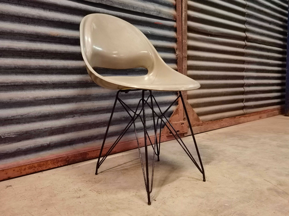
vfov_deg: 48.2
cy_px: 108
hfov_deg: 61.7
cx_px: 144
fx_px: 242
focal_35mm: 29
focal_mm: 6.71
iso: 800
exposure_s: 1/25
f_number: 1.9
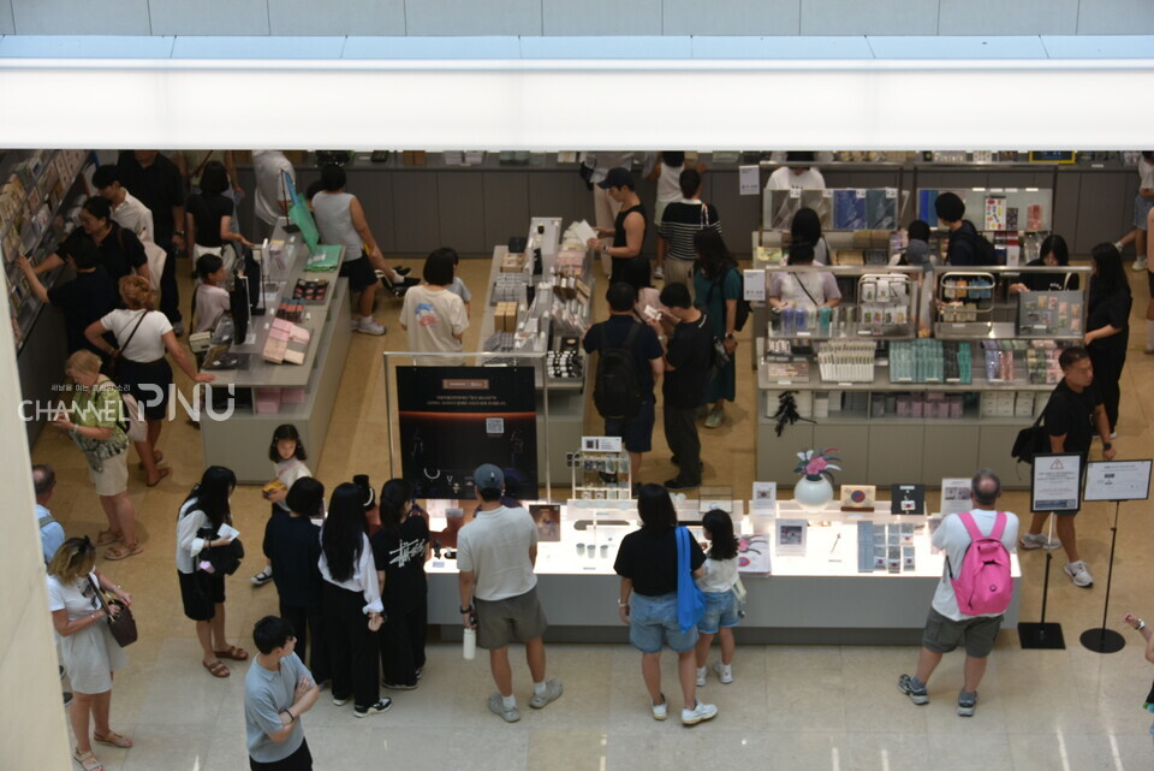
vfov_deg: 18.2
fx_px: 2405
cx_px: 577
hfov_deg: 27.0
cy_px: 386
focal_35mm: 75
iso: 320
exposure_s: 1/160
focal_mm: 50
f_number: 6.3
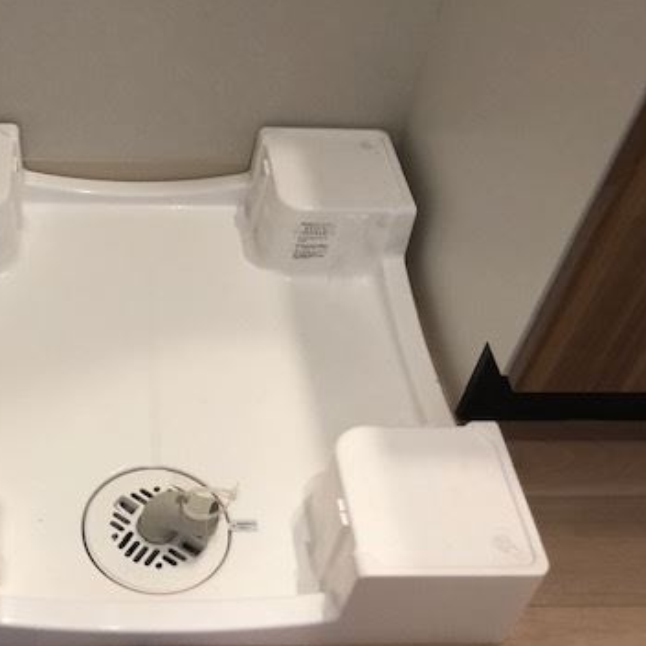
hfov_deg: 36.2
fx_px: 950
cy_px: 316
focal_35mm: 45
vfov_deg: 37.6
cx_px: 119
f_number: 1.8
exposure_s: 1/20
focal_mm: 3.99
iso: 40
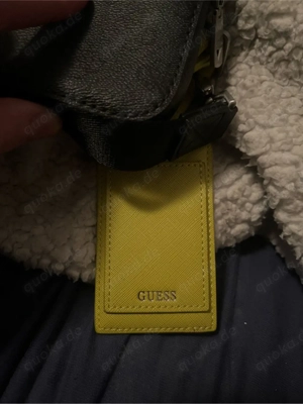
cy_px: 202
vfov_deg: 67.3
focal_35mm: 26
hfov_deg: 53.1
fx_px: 303
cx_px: 152
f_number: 1.5
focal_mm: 5.7
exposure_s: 1/25
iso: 1000
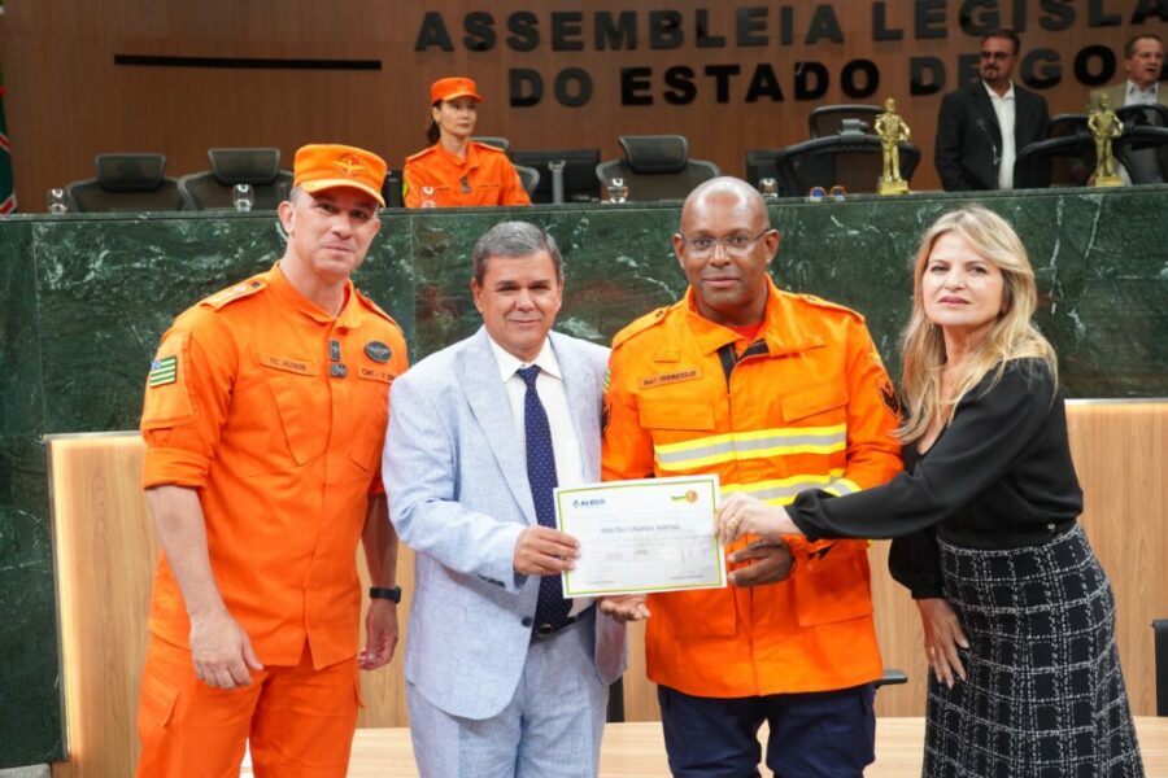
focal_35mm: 43
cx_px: 584
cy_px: 389
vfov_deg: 31.2
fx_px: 1395
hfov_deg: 45.4
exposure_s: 1/160
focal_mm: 43
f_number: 5
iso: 1250
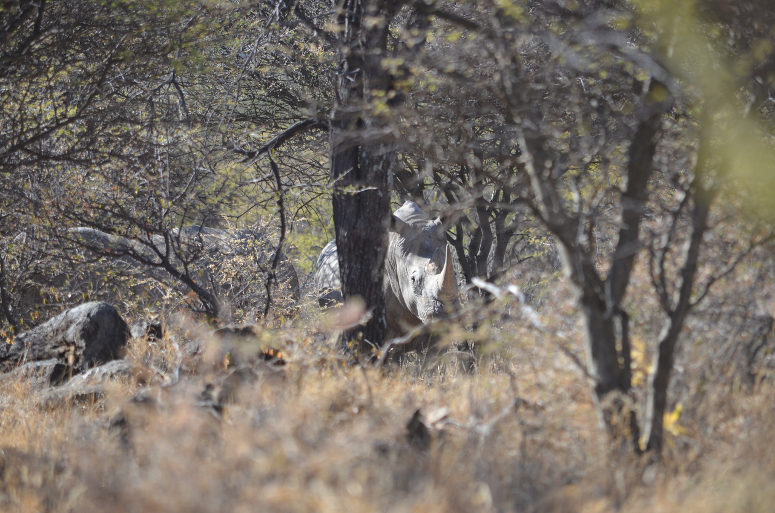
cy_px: 256
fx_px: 9668
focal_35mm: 450
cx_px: 388
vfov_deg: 3.0
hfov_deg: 4.6
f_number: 5.6
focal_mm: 300
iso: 280
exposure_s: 1/500
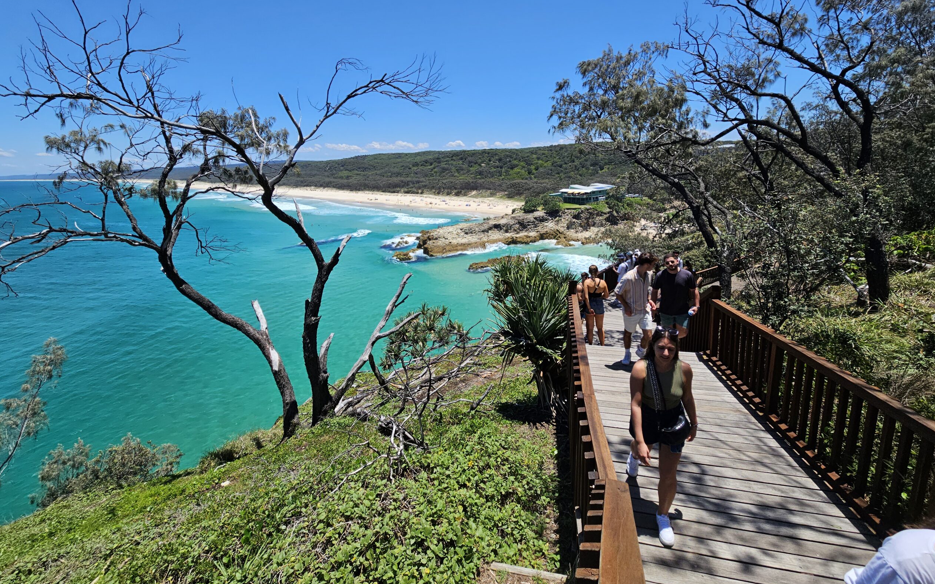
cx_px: 463
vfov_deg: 78.0
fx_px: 357
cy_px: 244
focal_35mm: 14
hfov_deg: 105.3
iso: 50
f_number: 2.2
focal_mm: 2.2
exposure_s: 1/2657
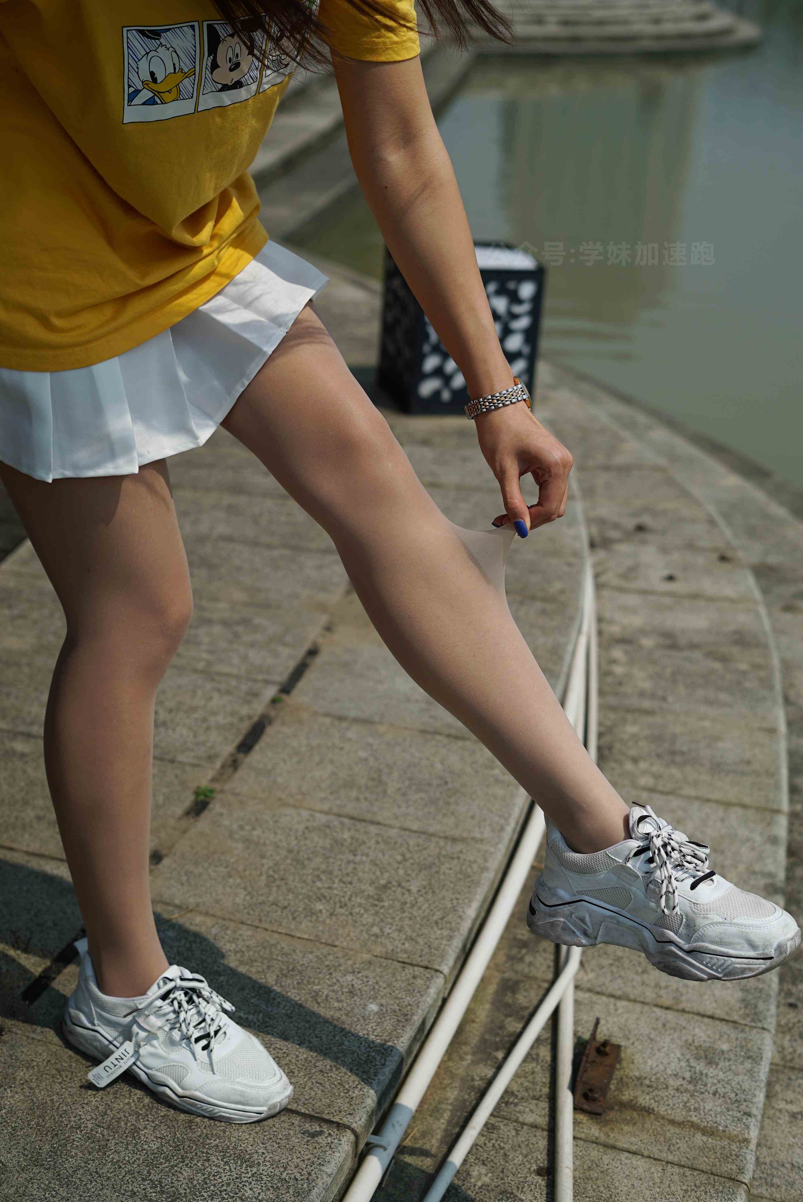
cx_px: 402
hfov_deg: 27.0
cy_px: 601
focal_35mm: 50
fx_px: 1671
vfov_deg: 39.6
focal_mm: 50
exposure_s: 1/2500
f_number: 4
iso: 100
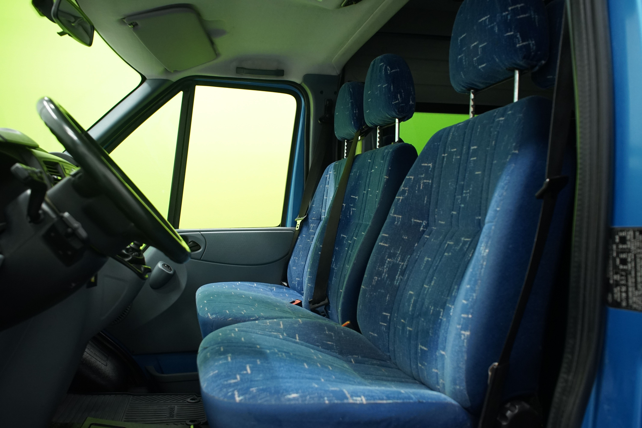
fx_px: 517
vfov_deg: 45.0
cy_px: 214
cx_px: 321
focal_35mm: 29
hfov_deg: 63.7
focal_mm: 29
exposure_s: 1/30
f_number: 5.6
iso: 1250
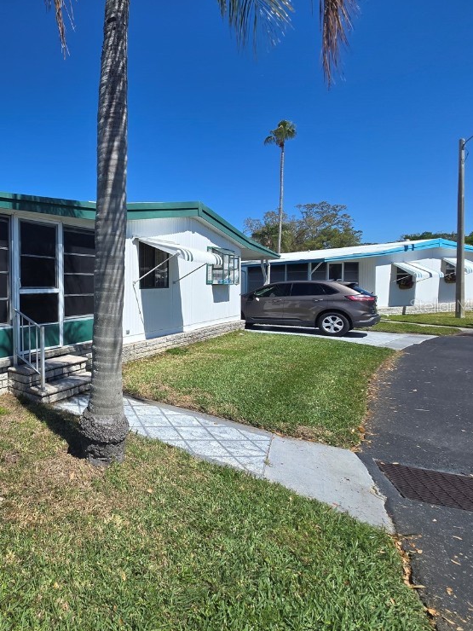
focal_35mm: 18
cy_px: 305
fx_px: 328
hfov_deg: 61.3
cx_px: 54
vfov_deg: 87.7
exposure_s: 1/2671
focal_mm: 2.2
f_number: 2.2
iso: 50
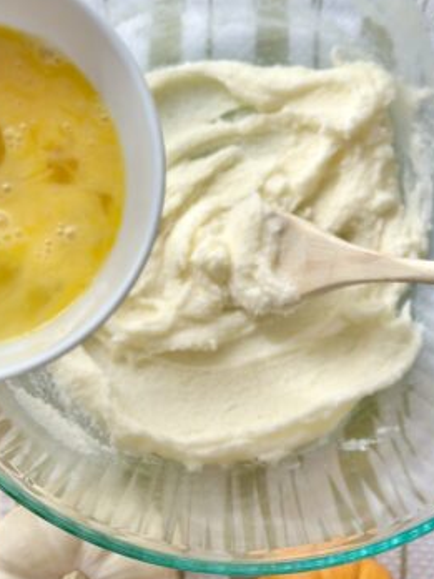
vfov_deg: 28.1
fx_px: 1153
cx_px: 184
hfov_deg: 21.3
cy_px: 321
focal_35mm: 69
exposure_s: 1/631
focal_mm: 6.86
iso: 80
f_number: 1.78
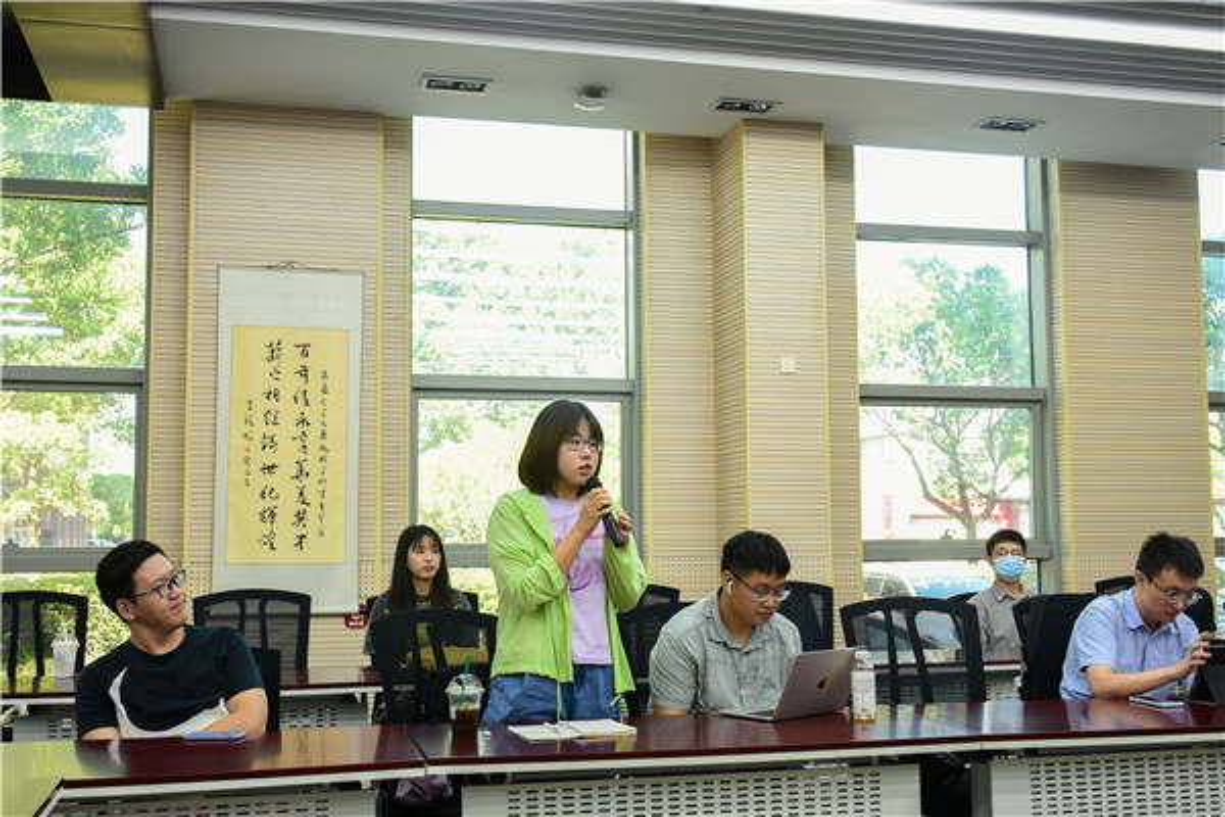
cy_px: 408
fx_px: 1327
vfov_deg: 34.2
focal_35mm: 39
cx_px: 612
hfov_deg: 49.6
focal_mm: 26
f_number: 5
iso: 1000
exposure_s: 1/60
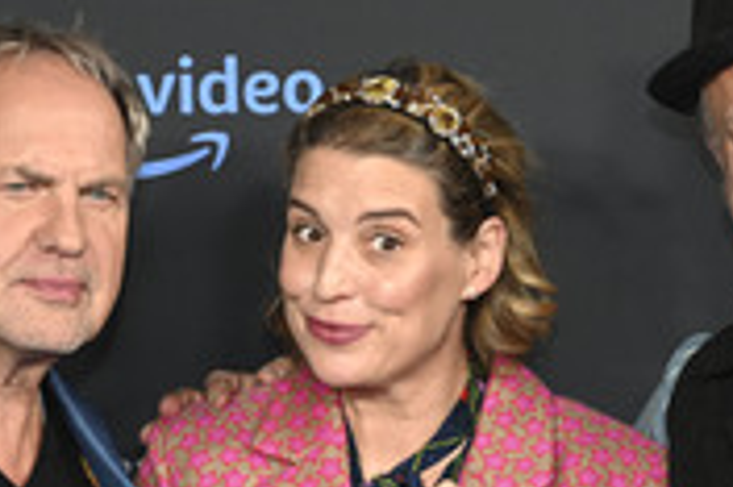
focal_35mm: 192
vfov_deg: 7.1
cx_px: 464
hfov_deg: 10.7
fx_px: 3906
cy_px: 508
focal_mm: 75
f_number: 2.8
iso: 400
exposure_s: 1/125
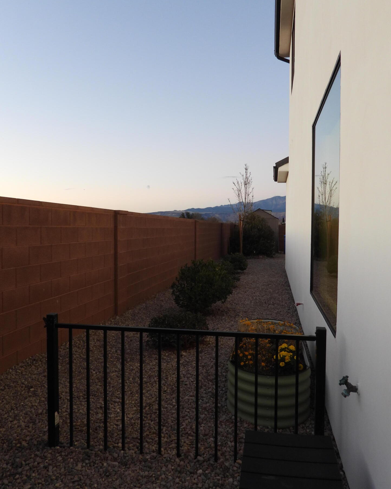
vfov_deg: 66.0
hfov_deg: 54.9
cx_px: 199
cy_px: 235
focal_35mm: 26
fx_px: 376
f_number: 2.8
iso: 160
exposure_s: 1/30
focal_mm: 4.3
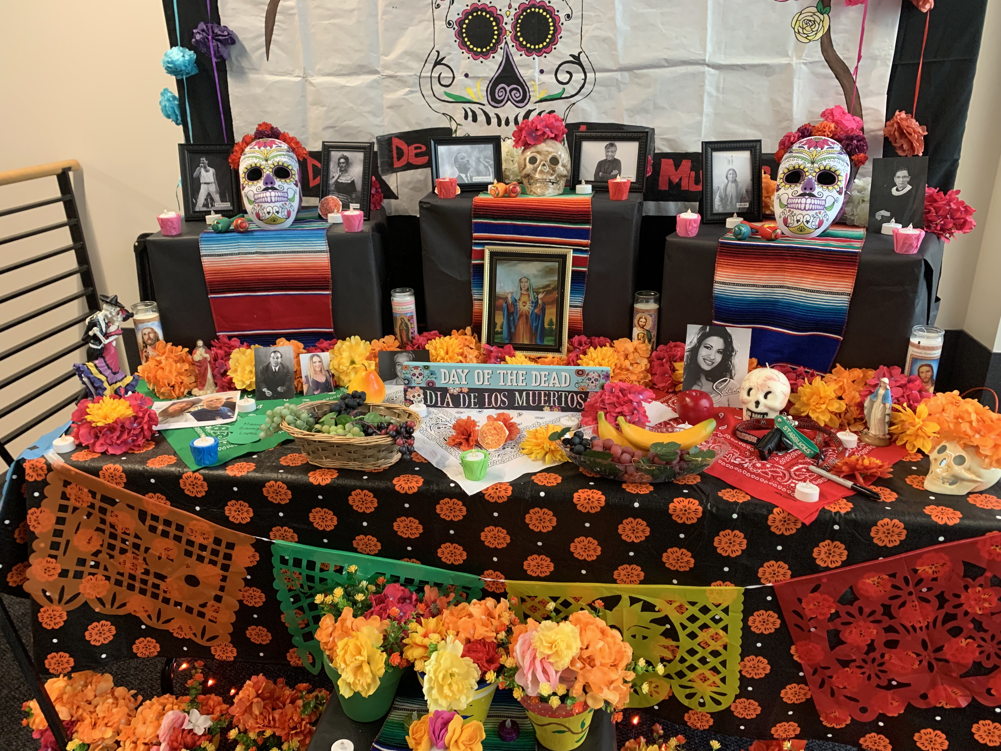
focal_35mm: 26
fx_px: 752
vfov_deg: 53.1
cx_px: 500
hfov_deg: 67.3
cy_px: 376
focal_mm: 4.25
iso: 400
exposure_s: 1/60
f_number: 1.8
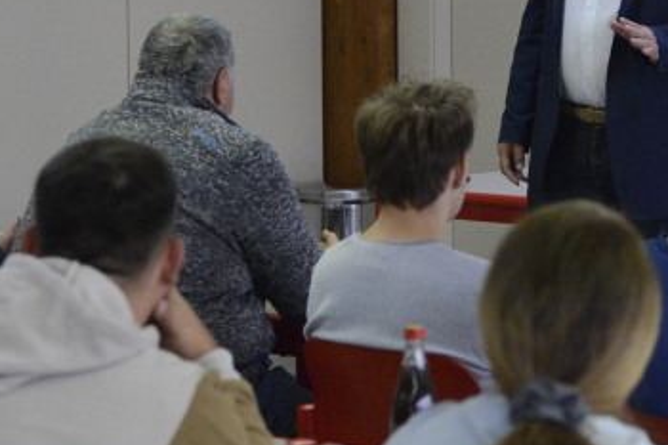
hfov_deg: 15.1
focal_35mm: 136
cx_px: 457
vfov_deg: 10.1
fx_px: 2522
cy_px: 97
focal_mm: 62
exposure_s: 1/500
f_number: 4
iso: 6400
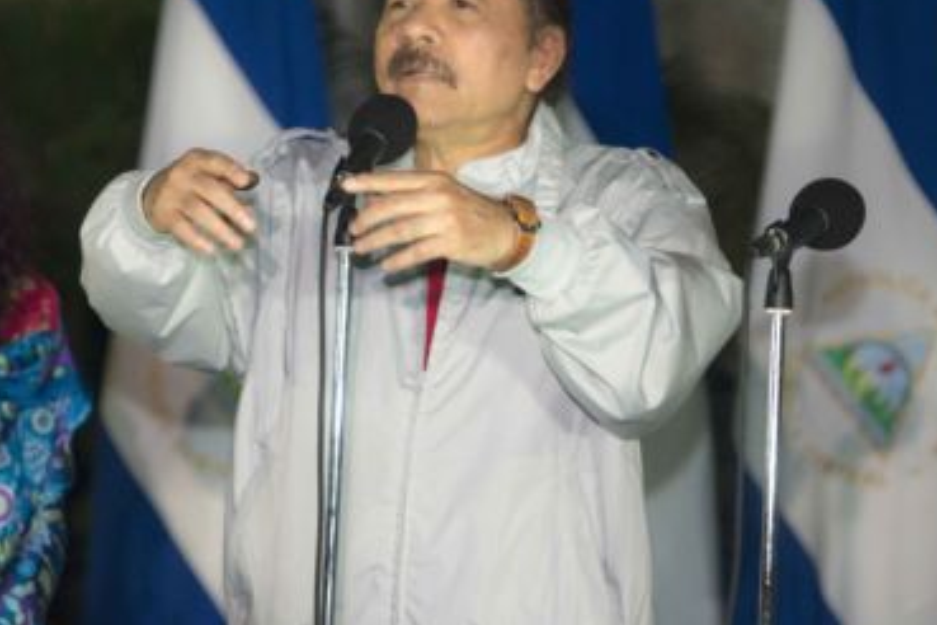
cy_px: 273
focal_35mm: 237
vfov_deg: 5.8
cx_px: 229
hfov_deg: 8.7
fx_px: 6168
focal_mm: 125
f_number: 2.8
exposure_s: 1/100
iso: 1600
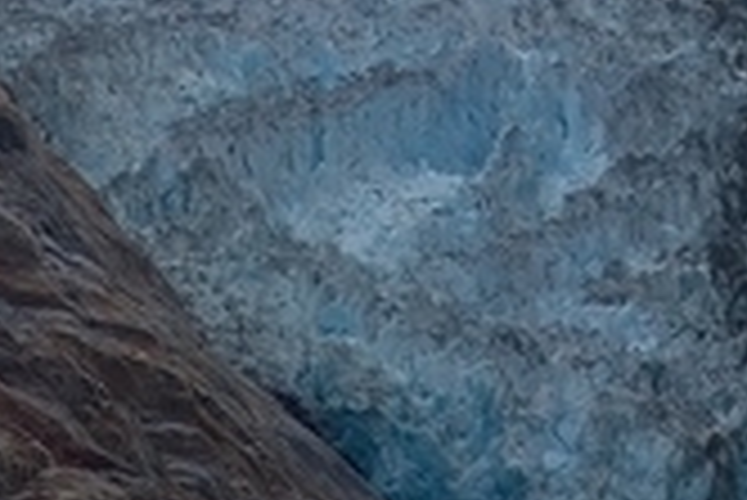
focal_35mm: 711
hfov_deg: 2.9
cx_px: 1328
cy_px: -1180
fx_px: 14766
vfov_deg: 1.9
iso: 100
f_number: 8
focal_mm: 92
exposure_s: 1/250
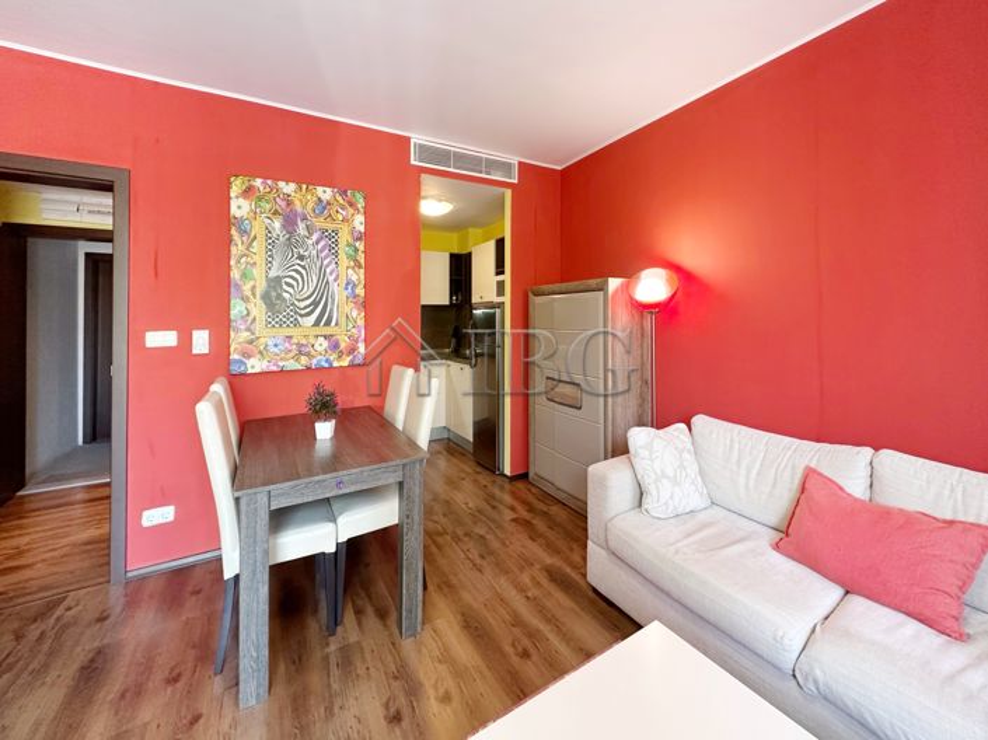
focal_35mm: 14
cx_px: 494
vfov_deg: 85.6
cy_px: 370
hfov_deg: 102.1
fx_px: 399
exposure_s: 1/50
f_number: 2.2
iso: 200
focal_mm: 2.22
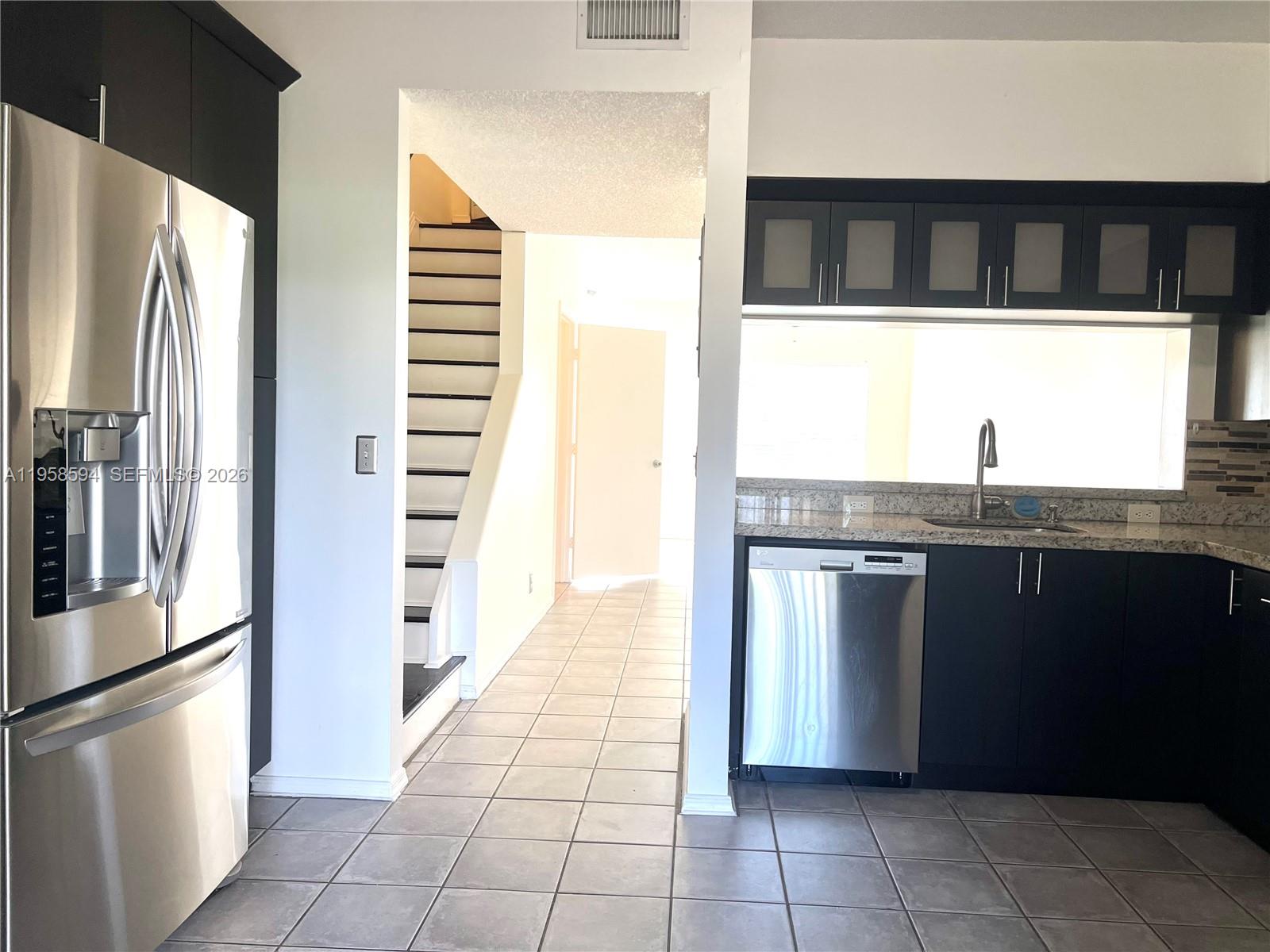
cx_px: 635
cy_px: 476
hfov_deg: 67.3
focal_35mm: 26
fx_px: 954
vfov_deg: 53.1
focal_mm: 5.7
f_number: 1.5
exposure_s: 1/120
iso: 80
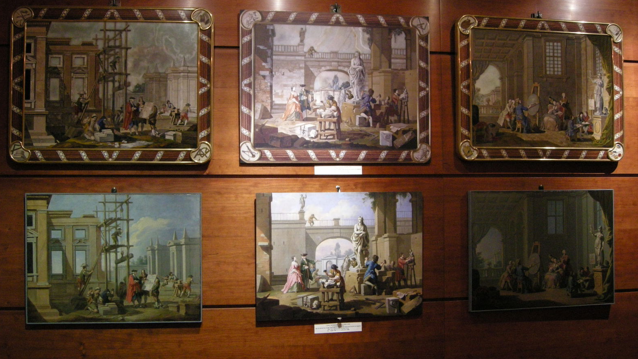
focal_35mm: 40
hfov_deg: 50.5
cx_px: 321
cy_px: 186
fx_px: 677
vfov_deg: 29.7
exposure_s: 1/25.5
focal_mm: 7.5
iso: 400
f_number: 2.7
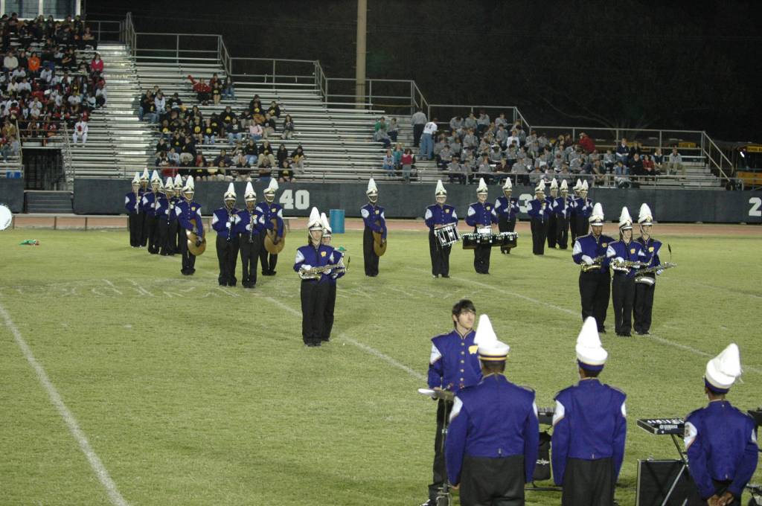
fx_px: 2220
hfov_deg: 19.5
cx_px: 381
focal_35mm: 105
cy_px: 253
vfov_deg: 13.0
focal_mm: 70
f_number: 2.8
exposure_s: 1/60
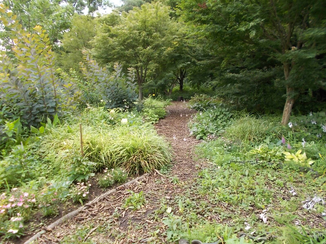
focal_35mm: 26
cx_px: 163
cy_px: 122
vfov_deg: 53.1
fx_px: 245
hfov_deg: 67.3
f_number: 3.2
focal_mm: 4.6
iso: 80
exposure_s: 1/100
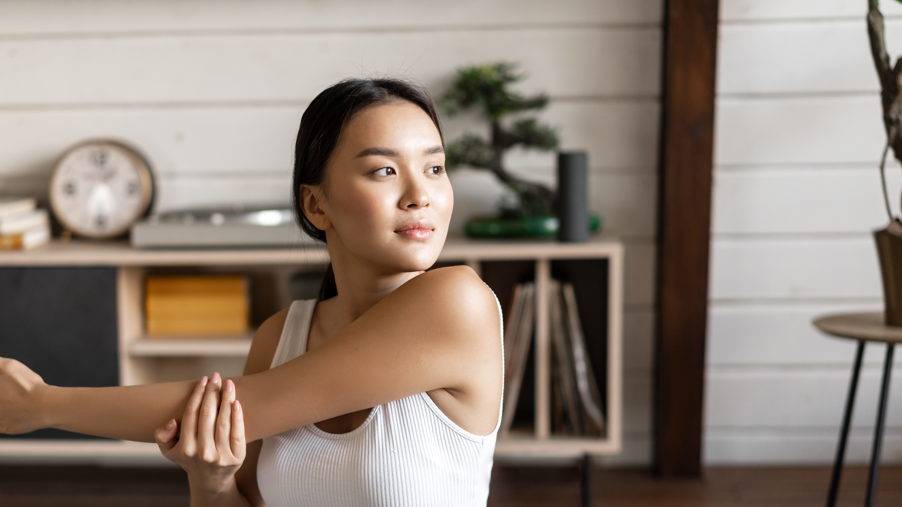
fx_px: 1698
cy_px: 353
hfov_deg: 29.7
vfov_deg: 16.9
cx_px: 365
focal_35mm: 71
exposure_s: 1/160
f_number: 2
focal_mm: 55
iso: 400
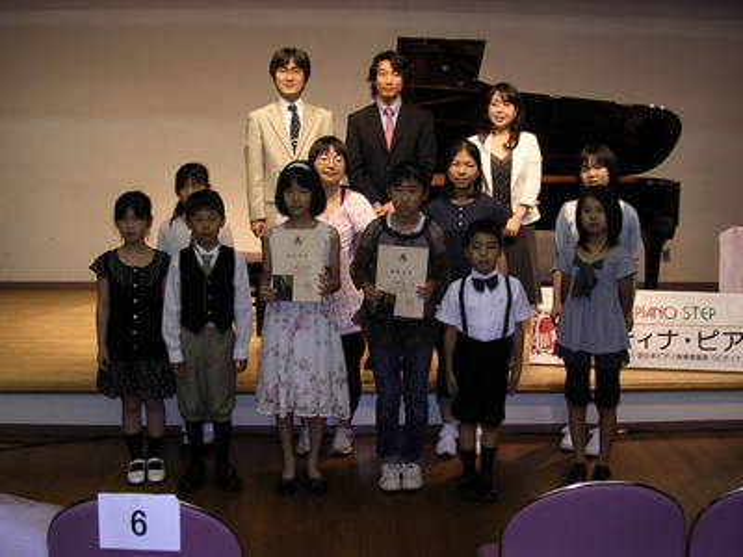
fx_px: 923
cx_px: 372
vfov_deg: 33.6
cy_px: 278
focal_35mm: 43
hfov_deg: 43.9
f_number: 3
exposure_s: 1/30
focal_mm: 6.6
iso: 100
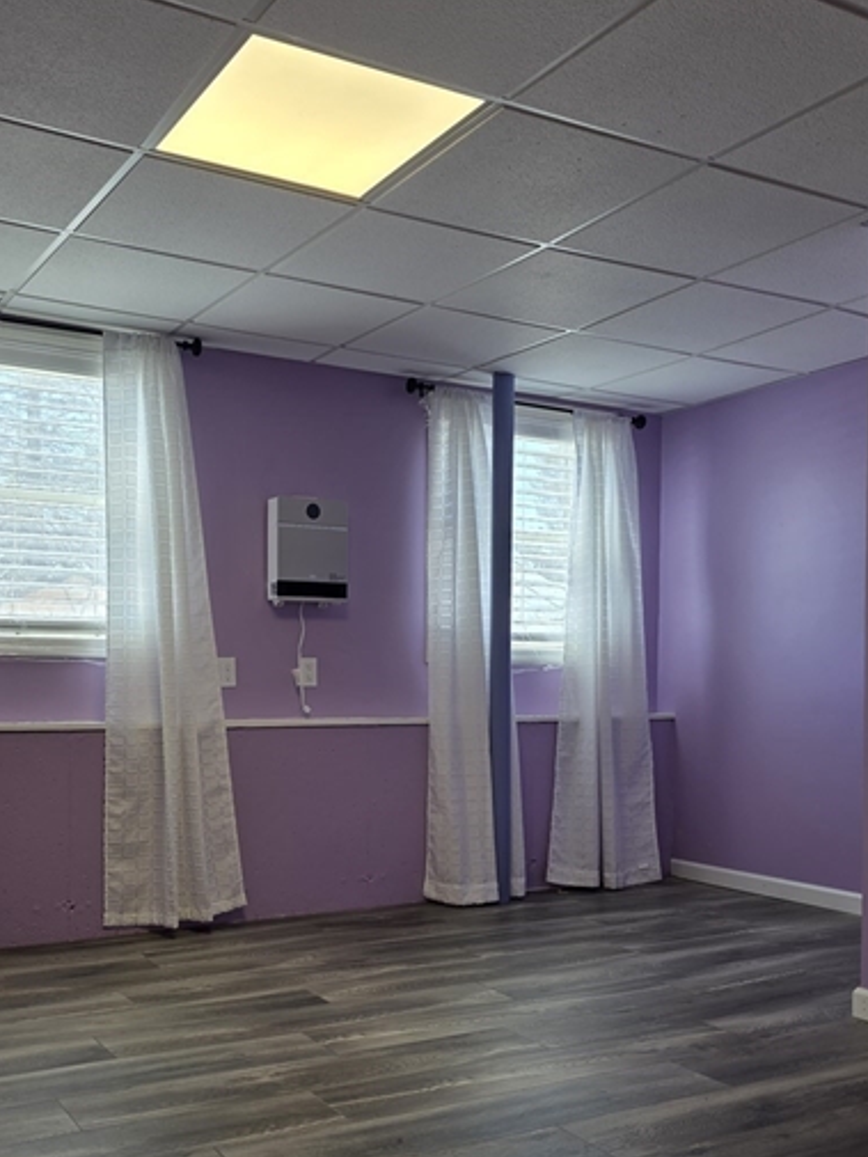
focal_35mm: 35
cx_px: 325
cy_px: 687
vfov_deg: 52.3
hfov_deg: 40.4
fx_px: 1170
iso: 16
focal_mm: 6.3
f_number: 1.7
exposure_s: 1/120
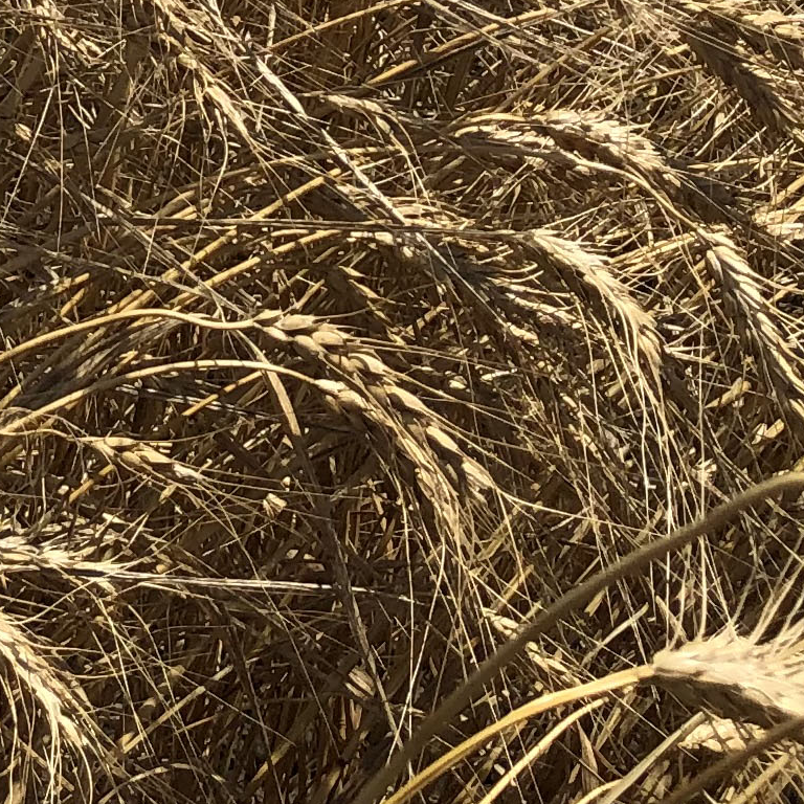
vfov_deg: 12.6
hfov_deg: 12.4
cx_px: -566
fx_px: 3416
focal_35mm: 130
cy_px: -498
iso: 20
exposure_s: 1/3003
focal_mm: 3.99
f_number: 1.8
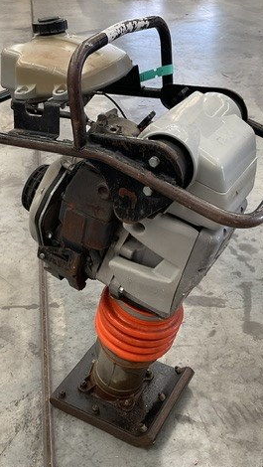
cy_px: 234
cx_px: 108
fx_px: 532
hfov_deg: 27.7
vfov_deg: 47.3
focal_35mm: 43
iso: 64
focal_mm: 3
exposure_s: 1/50
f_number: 1.8
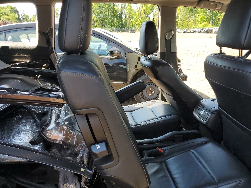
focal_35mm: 30
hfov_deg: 59.7
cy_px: 106
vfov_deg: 46.7
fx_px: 218
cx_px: 142
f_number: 1.5
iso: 50
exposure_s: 1/333
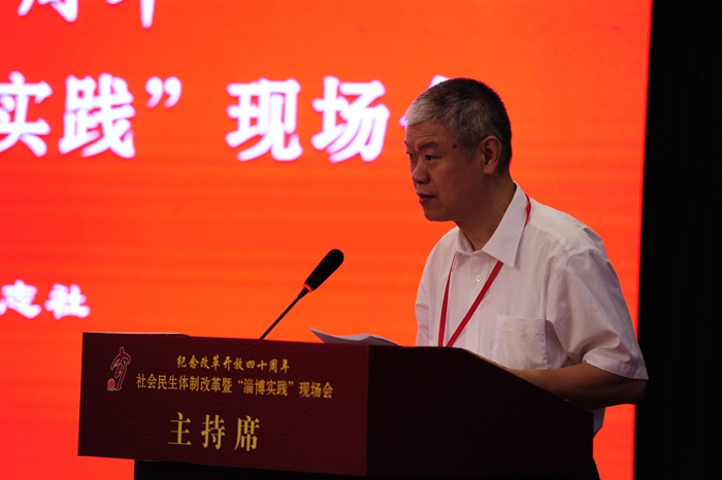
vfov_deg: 7.0
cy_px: 240
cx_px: 361
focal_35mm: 195
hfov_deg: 10.6
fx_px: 3909
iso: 2500
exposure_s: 1/200
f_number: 3.5
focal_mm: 195
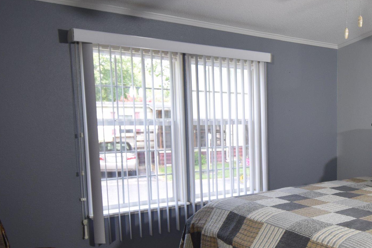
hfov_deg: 50.1
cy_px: 166
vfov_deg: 36.4
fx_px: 373
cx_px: 294
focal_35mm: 36
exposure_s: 1/100
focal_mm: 11
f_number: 5
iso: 400
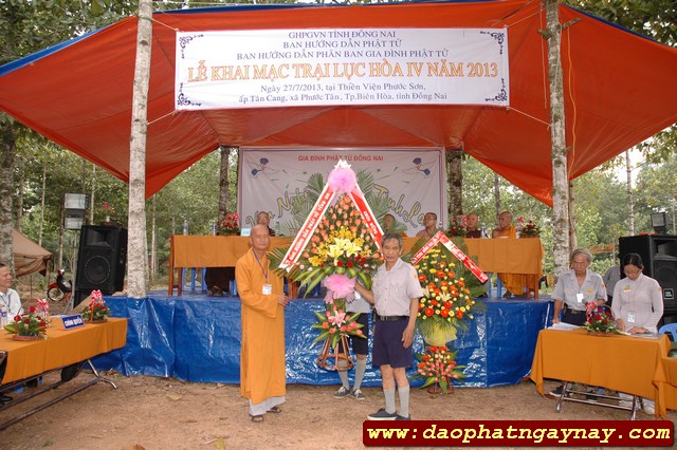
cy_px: 225
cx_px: 338
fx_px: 507
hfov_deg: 67.4
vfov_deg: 47.9
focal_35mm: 27
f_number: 5
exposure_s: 1/100
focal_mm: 18
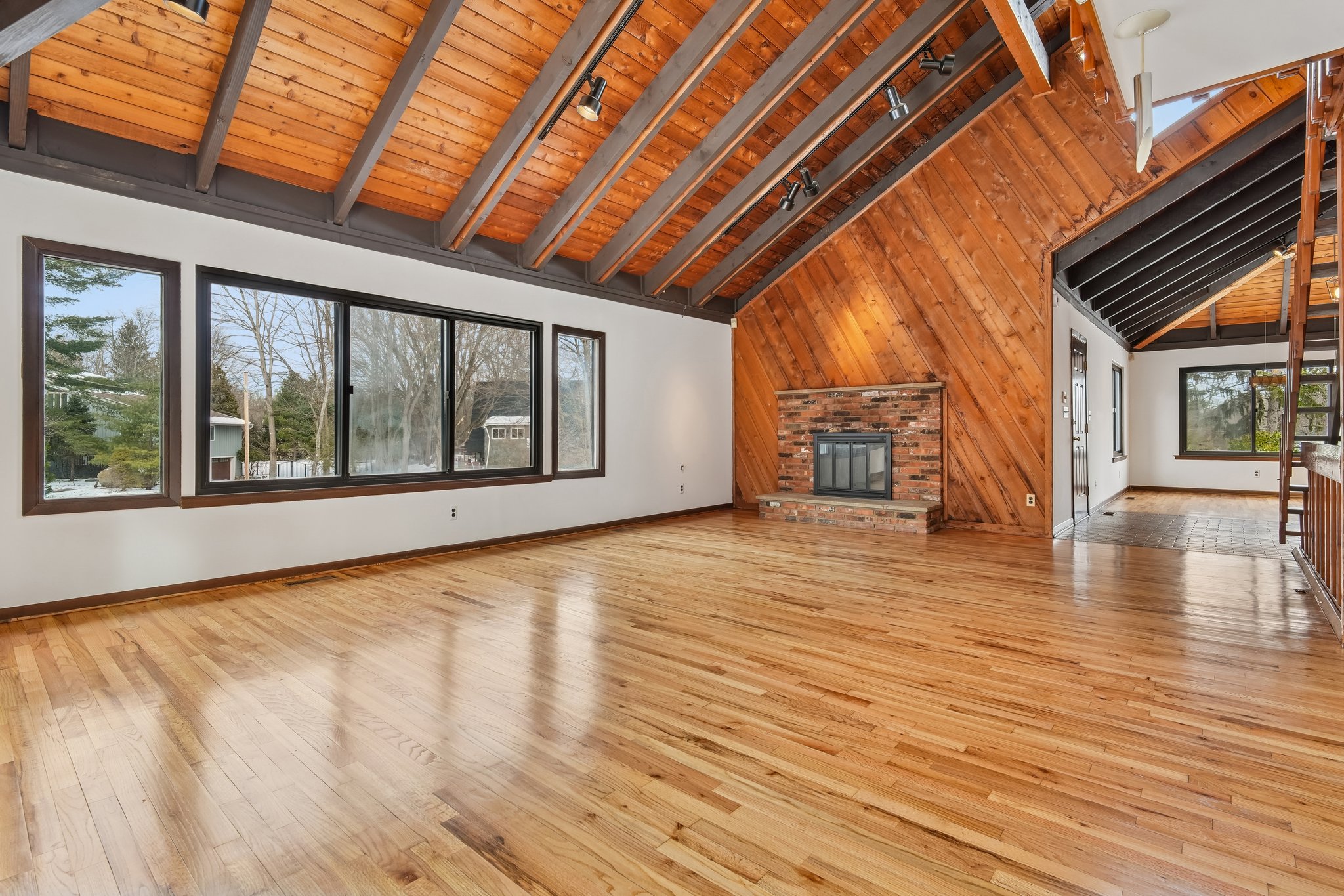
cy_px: 448
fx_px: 597
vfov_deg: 73.7
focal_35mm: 16
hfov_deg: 96.7
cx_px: 672
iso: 400
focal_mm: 16
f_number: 8
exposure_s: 1/15
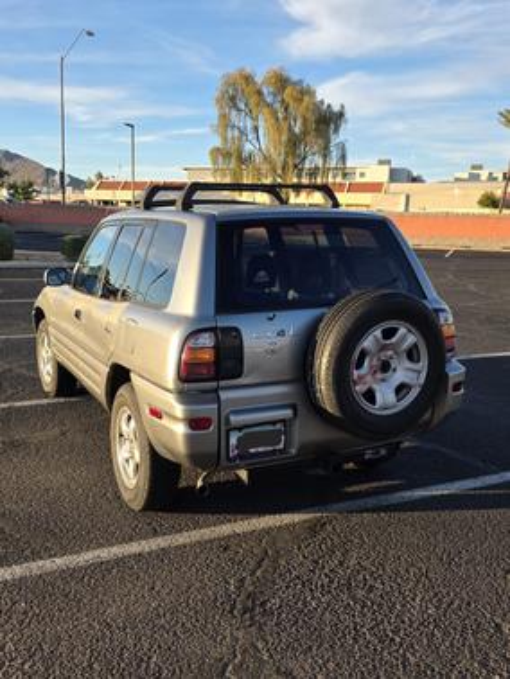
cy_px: 340
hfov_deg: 58.9
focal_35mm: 23
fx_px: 451
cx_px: 255
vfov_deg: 73.9
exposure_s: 1/1667
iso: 80
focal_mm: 6.3
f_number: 1.7
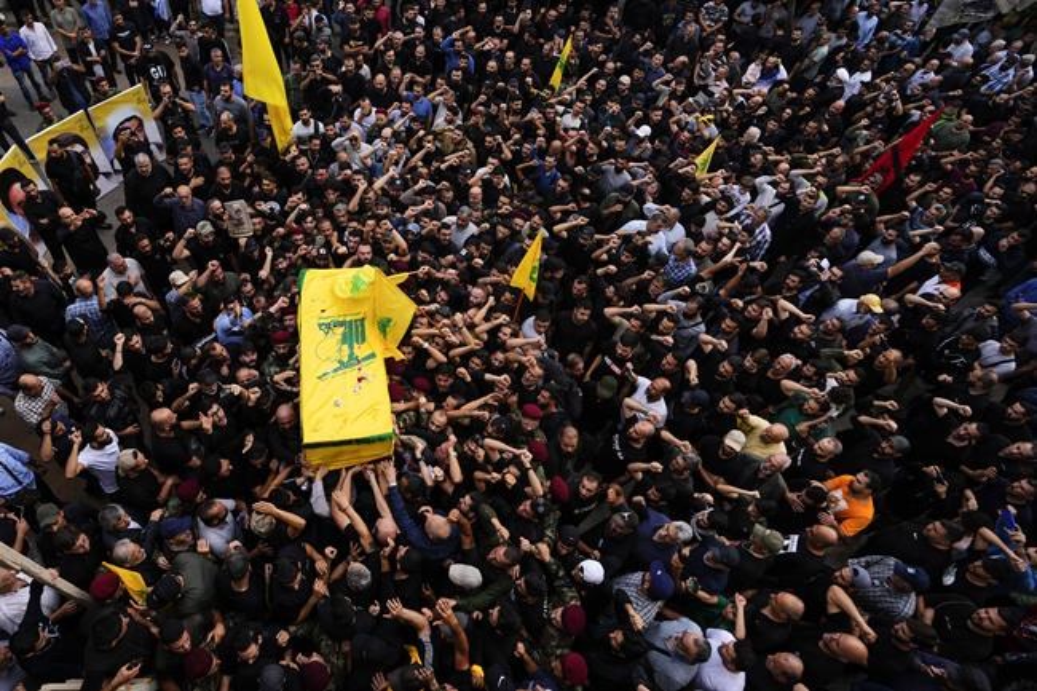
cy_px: 346
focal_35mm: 16
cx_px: 518
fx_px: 461
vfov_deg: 73.7
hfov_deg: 96.8
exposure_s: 1/1600
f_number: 3.5
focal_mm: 16
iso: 200
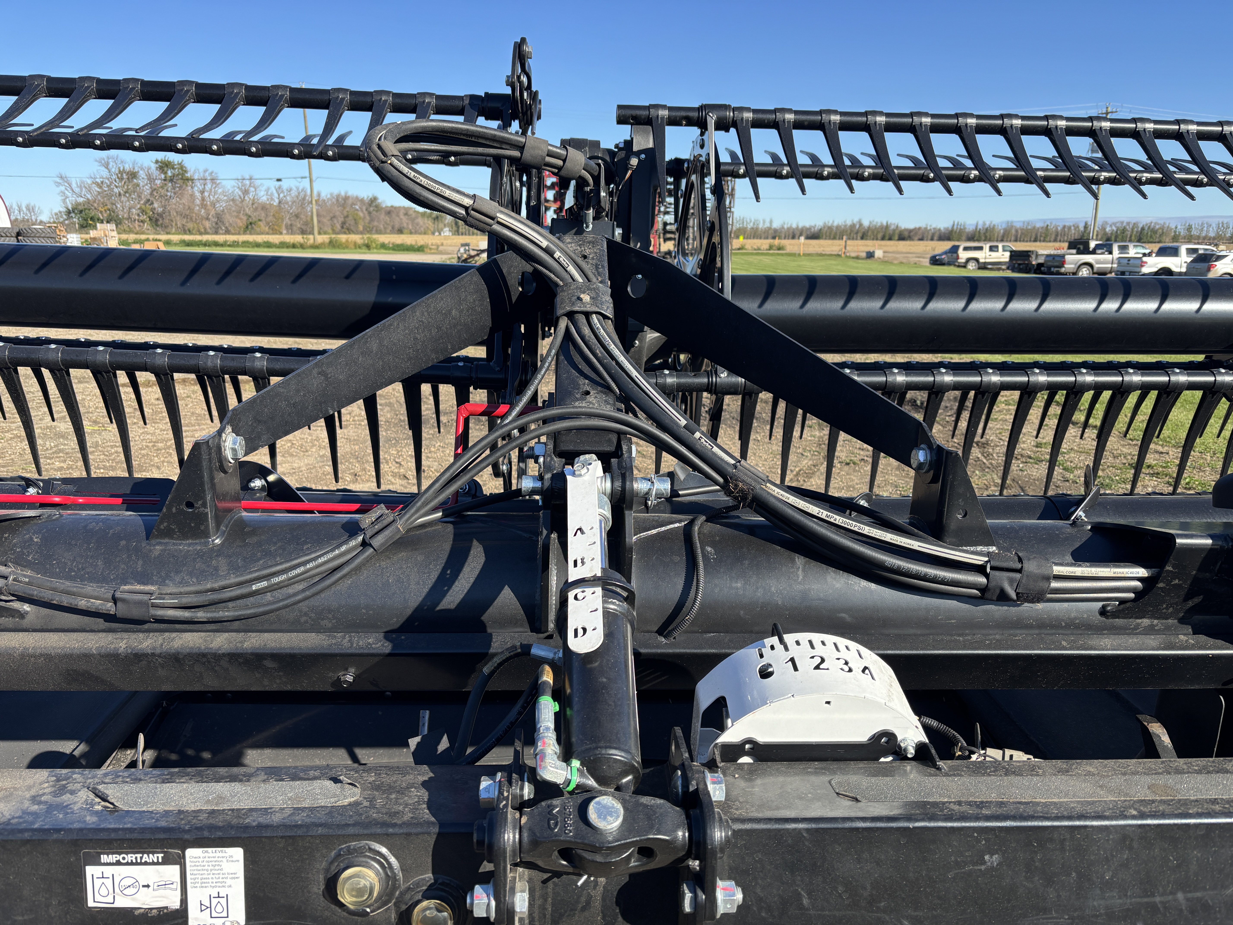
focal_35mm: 26
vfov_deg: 53.1
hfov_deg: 67.3
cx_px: 616
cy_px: 462
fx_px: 926
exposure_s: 1/1418
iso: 50
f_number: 1.6
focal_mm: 5.96
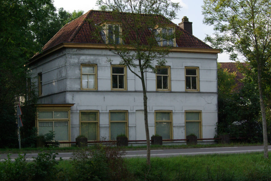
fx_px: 565
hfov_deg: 27.0
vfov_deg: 18.2
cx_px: 136
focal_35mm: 75
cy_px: 90
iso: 800
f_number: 8
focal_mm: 50
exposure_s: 1/1000
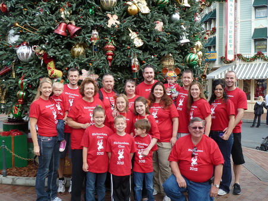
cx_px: 134
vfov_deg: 36.0
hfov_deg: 46.8
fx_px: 310
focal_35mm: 40
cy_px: 100
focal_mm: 6.5
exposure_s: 1/100
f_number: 4
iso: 80
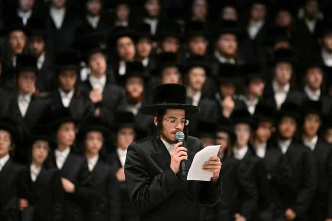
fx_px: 2766
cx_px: 166
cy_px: 110
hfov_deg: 6.9
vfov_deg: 4.6
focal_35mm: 300
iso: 320
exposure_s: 1/200
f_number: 2.8
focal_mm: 200
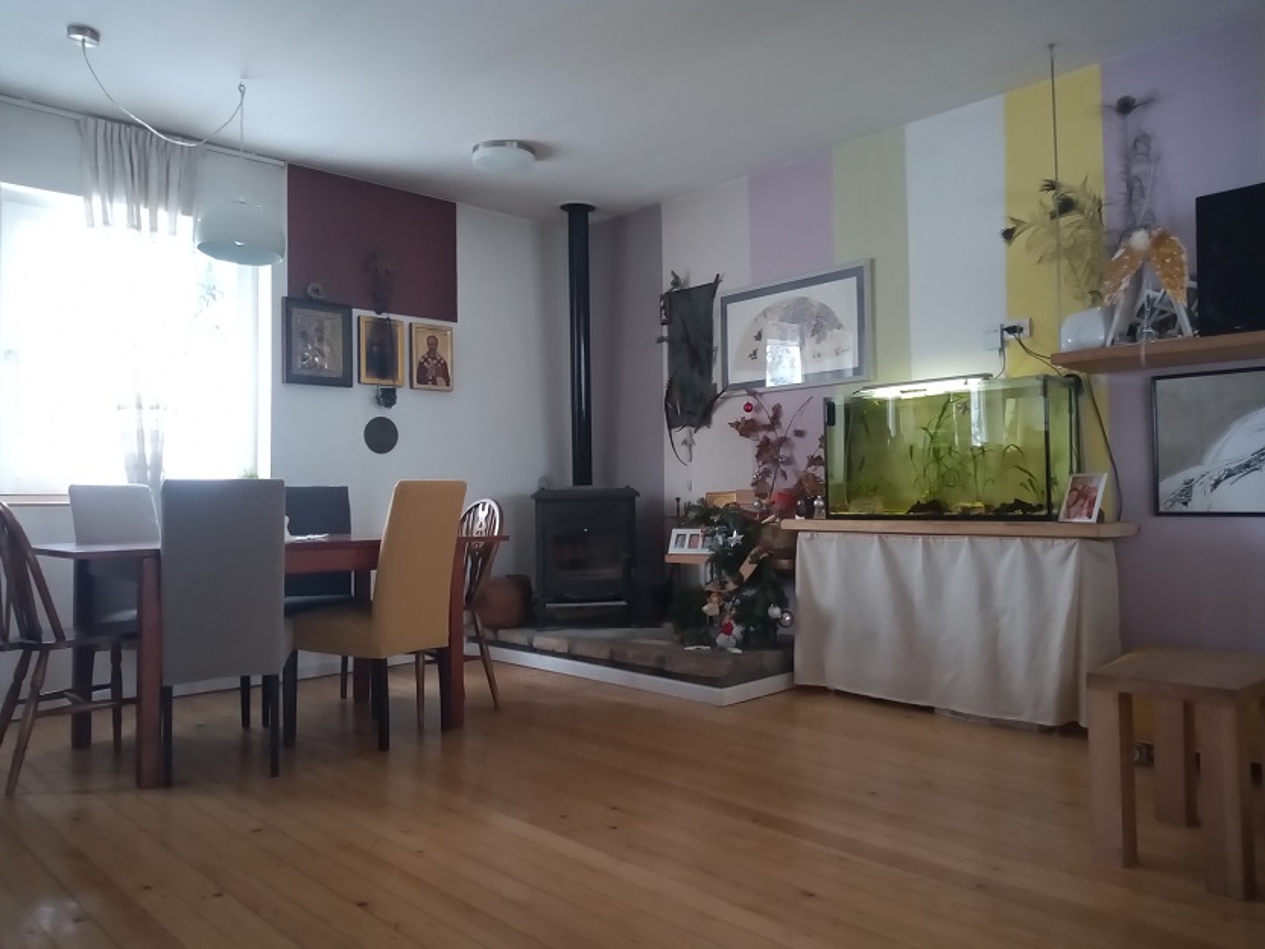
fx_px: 731
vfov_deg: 66.0
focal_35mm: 20
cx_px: 632
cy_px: 474
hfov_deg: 81.7
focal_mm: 3.54
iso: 614
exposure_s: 1/25
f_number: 2
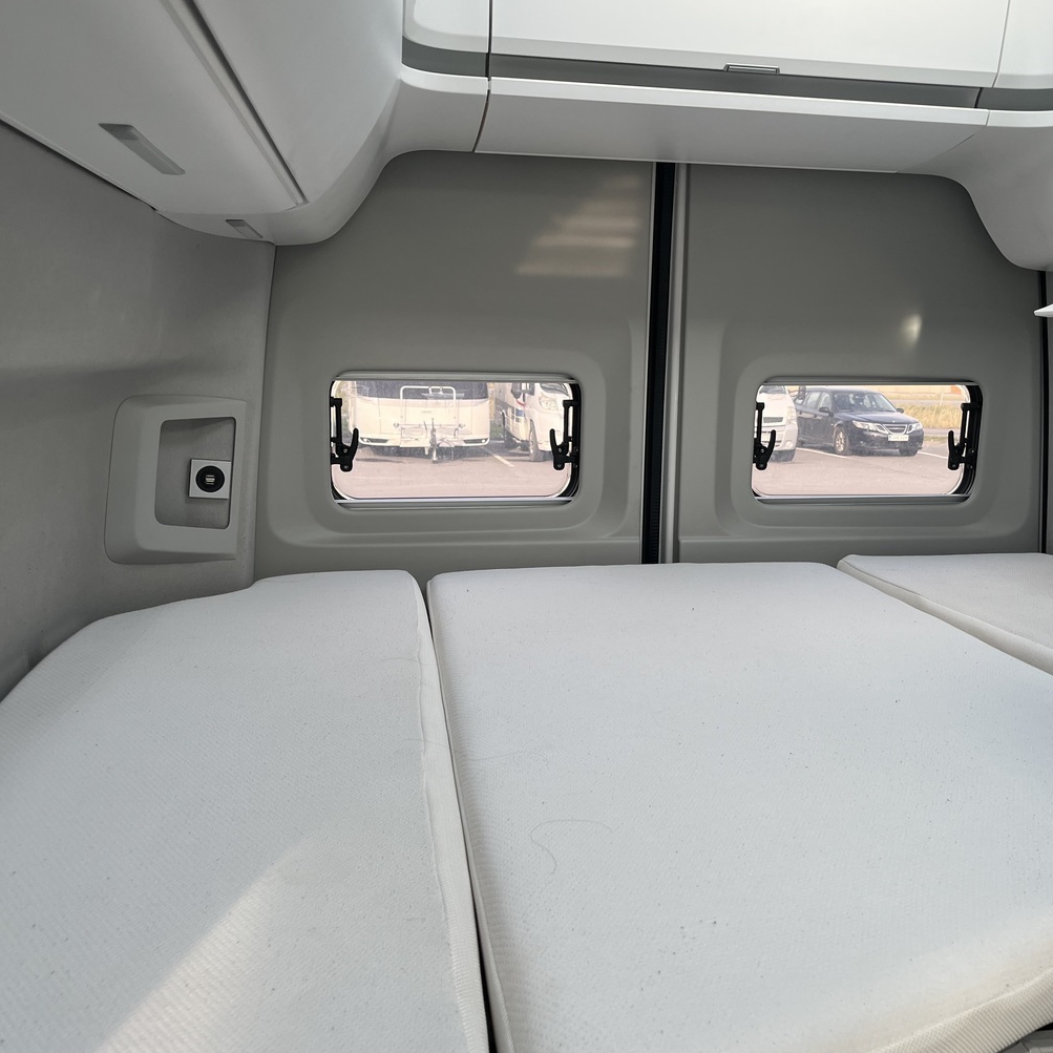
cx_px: 628
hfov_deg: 49.5
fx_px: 1136
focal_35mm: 33
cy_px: 539
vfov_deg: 49.7
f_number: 1.6
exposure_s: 1/122
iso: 50
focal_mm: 5.1
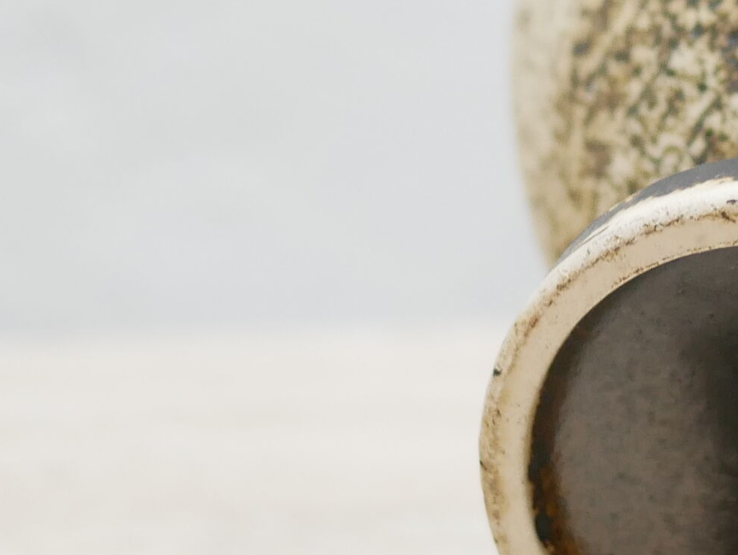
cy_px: -8
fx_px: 3990
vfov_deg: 7.9
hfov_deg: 10.4
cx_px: 809
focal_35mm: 187
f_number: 1.7
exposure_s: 1/60
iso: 400
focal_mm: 20
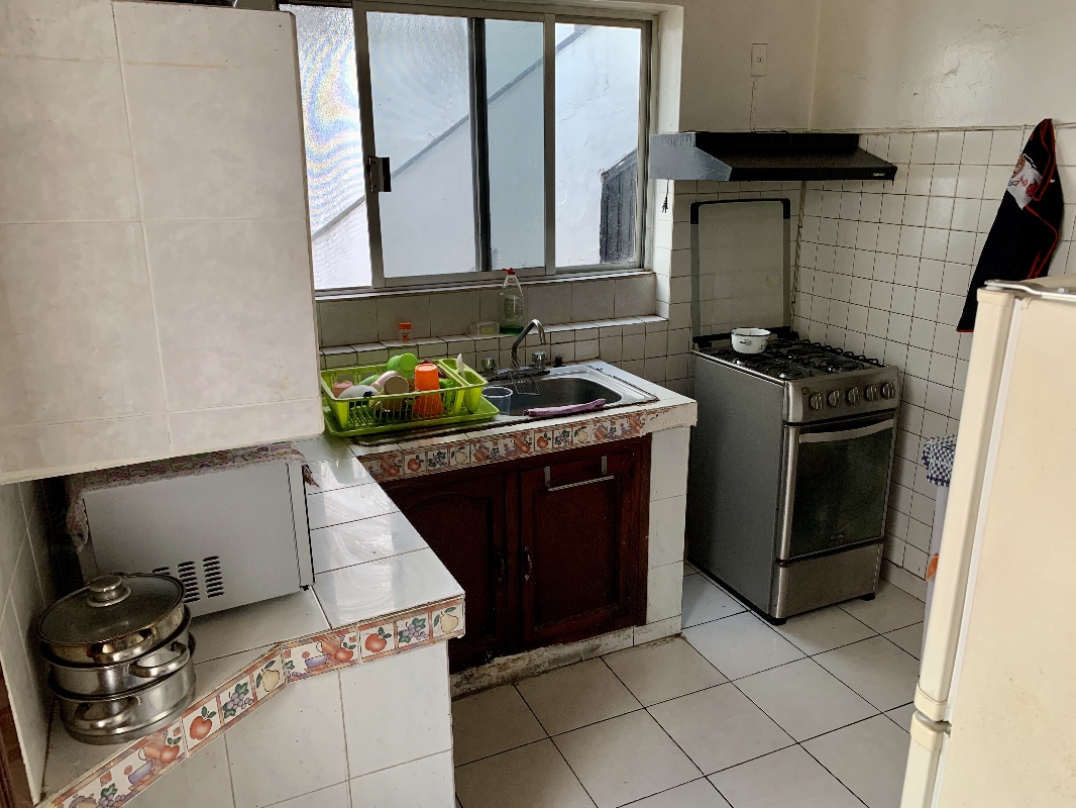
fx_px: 808
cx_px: 538
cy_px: 404
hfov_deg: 67.3
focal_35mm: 26
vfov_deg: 53.1
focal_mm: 4.25
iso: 100
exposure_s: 1/60
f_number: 1.8
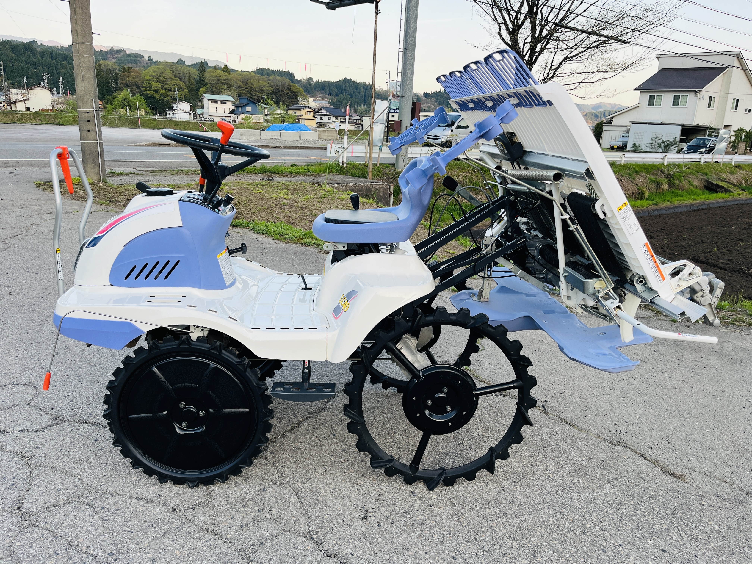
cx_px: 376
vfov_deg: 53.1
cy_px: 282
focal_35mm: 26
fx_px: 565
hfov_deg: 67.3
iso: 50
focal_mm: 5.1
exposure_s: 1/367
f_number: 1.6
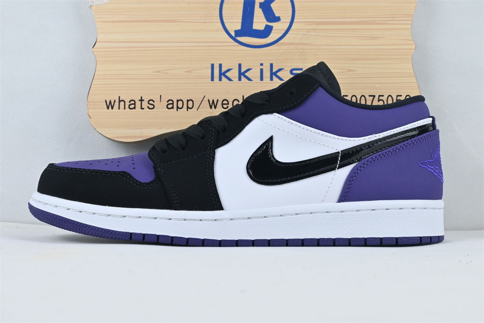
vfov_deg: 25.8
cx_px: 242
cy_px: 162
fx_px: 706
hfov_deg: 37.9
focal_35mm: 52
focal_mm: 35
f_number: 10
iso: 1000
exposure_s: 1/125
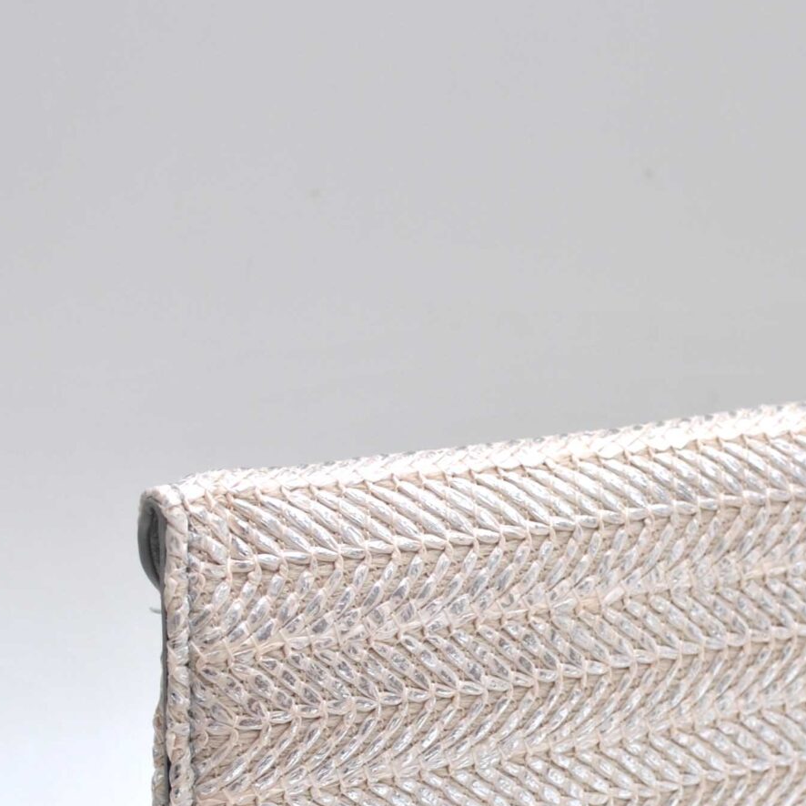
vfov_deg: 14.7
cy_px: 639
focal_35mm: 118
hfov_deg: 14.7
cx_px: 692
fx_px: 3108
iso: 100
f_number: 4.8
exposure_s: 1/500
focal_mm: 32
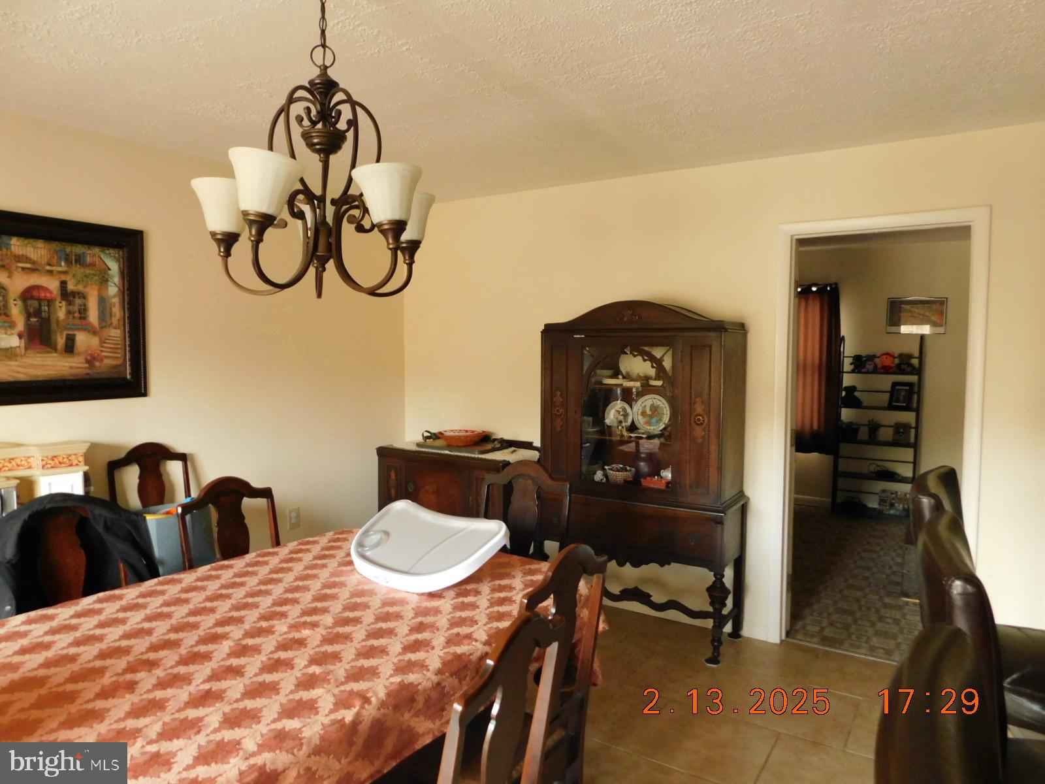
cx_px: 522
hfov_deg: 73.9
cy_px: 392
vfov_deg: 58.9
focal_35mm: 23
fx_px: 694
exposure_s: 1/13
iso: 400
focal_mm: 4
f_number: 3
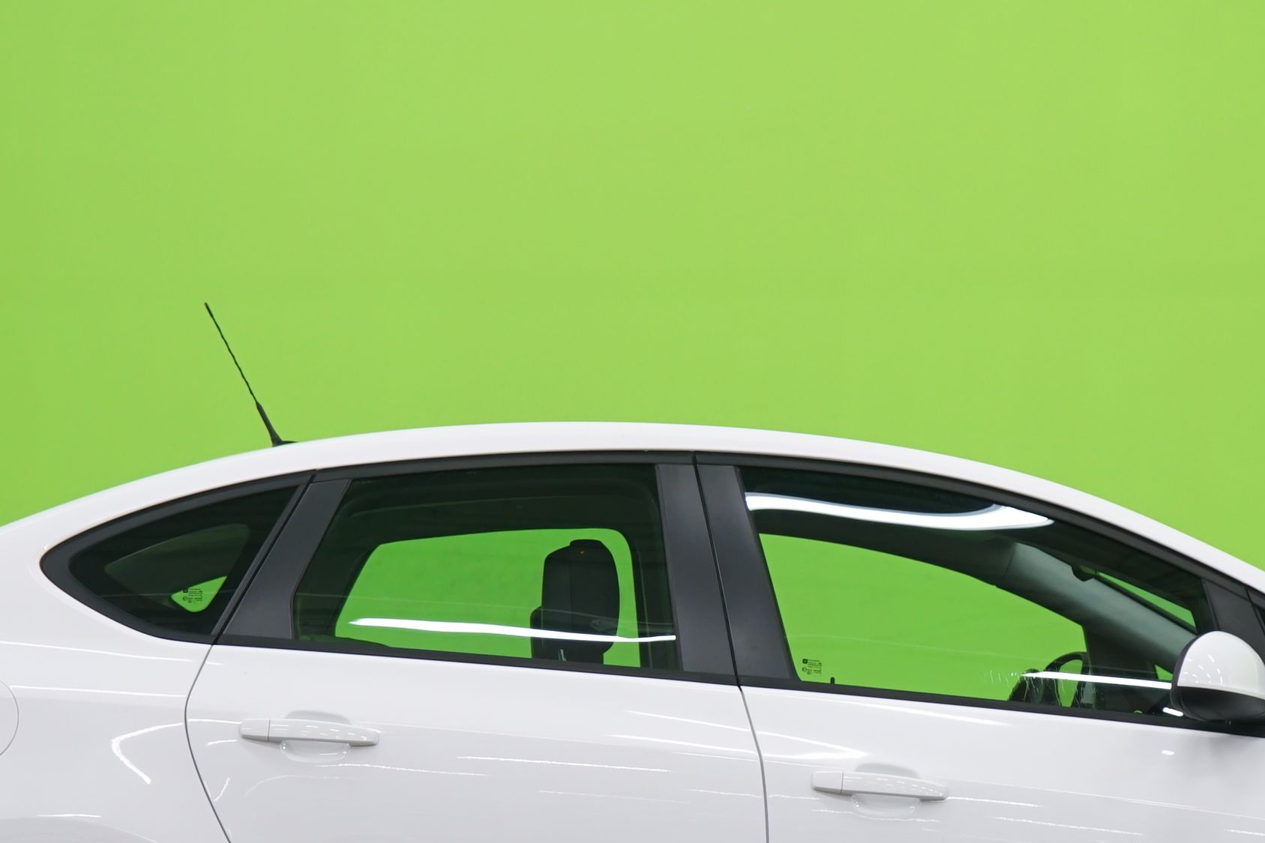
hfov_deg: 19.4
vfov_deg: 13.0
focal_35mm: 105
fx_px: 3690
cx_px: 828
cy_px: 629
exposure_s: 1/10
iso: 400
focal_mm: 45
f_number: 4.5
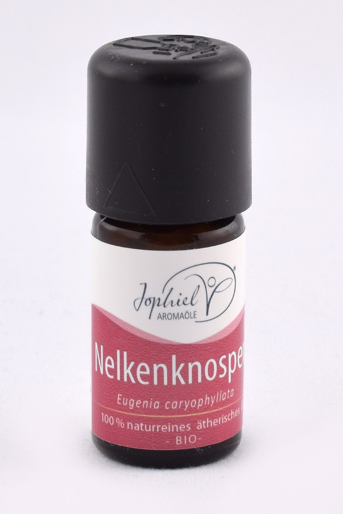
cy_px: 257
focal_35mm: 82
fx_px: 1179
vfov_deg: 24.6
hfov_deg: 16.5
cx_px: 172
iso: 200
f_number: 11
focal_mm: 55
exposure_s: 1/125
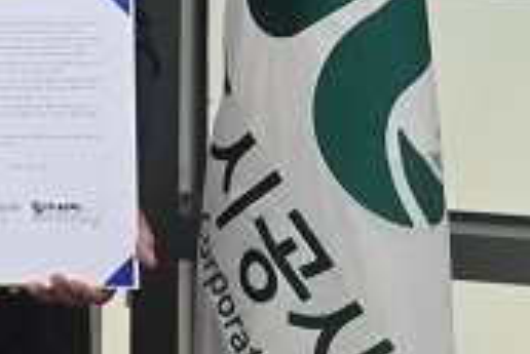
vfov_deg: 6.3
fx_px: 3197
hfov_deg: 9.3
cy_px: -129
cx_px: -188
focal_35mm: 217
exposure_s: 1/125
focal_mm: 55
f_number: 4
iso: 720
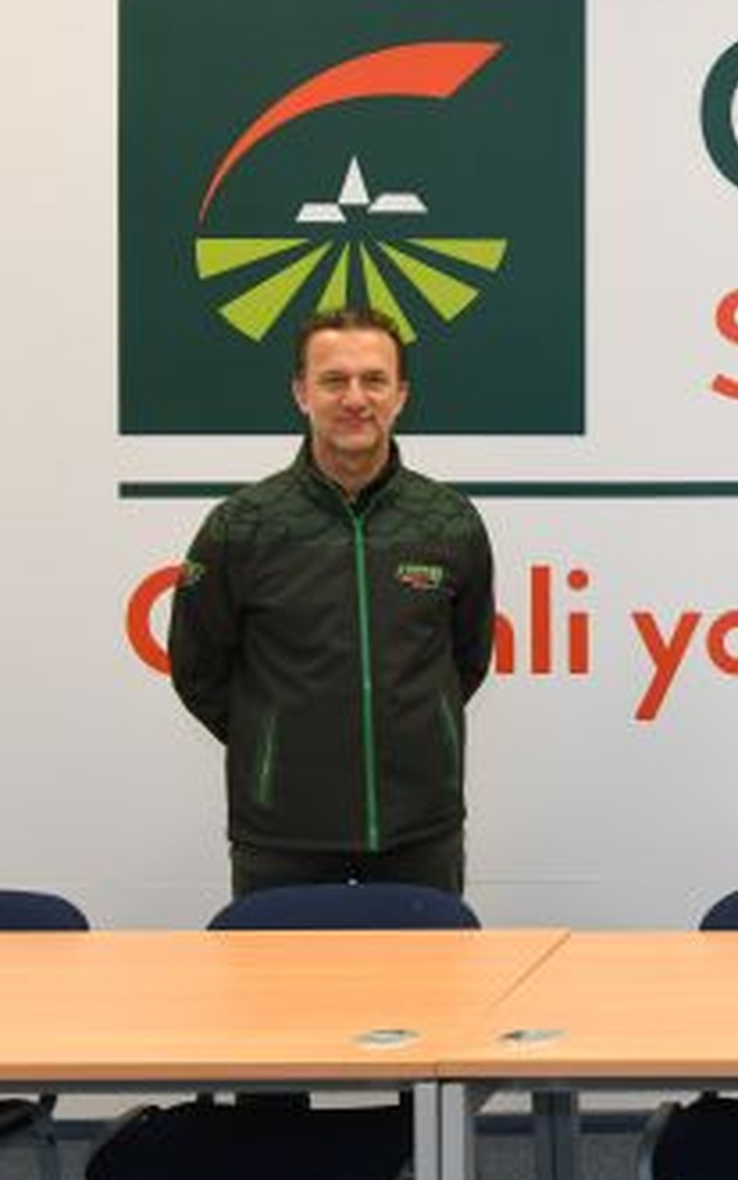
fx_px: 1994
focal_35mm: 62
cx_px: 1045
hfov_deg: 18.9
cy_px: 490
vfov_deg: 32.9
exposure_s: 1/50
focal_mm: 31
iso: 1000
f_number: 5
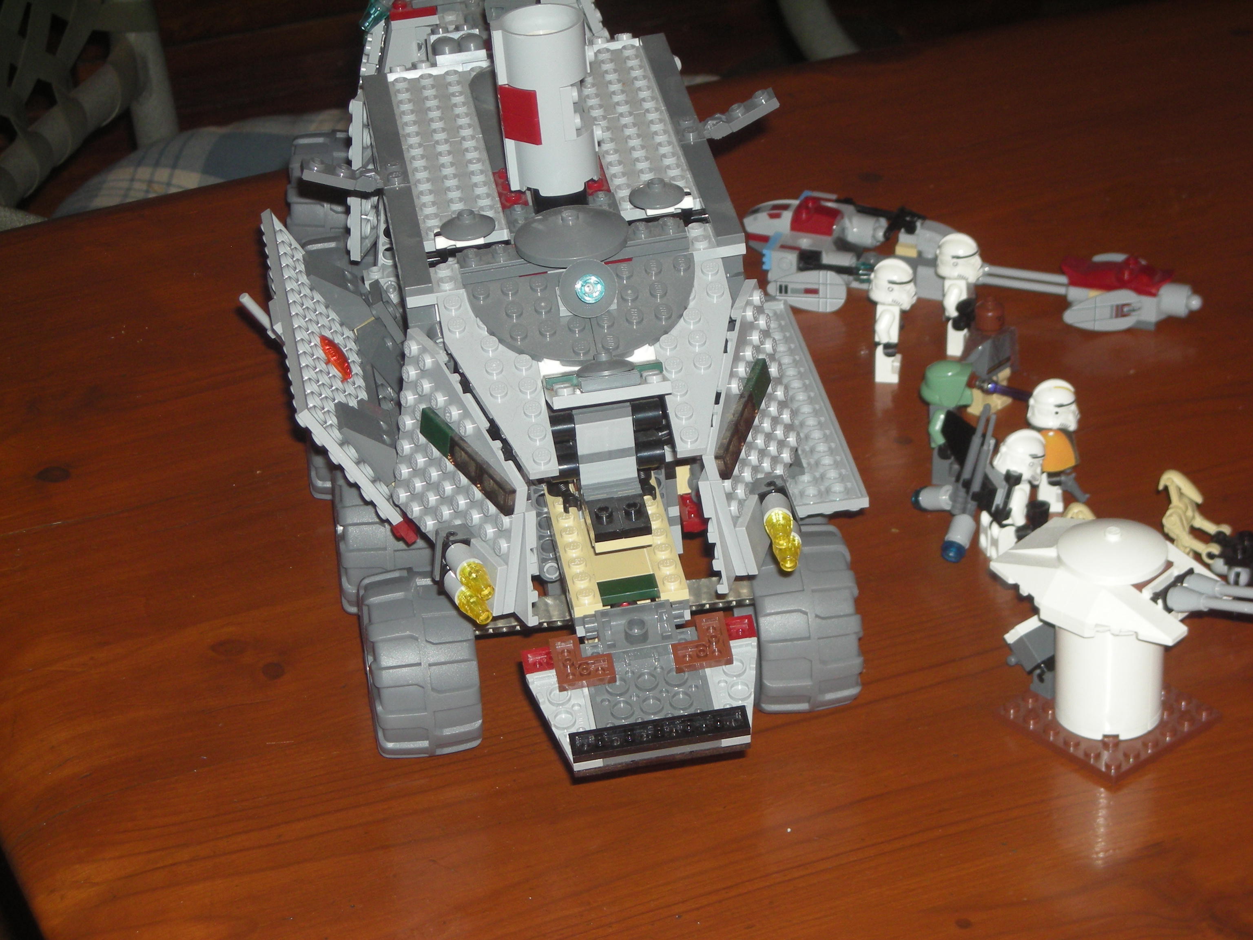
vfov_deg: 14.1
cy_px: 470
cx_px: 626
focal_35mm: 105
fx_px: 3801
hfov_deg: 18.7
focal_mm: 17.1
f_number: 4.7
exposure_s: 1/60
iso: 130
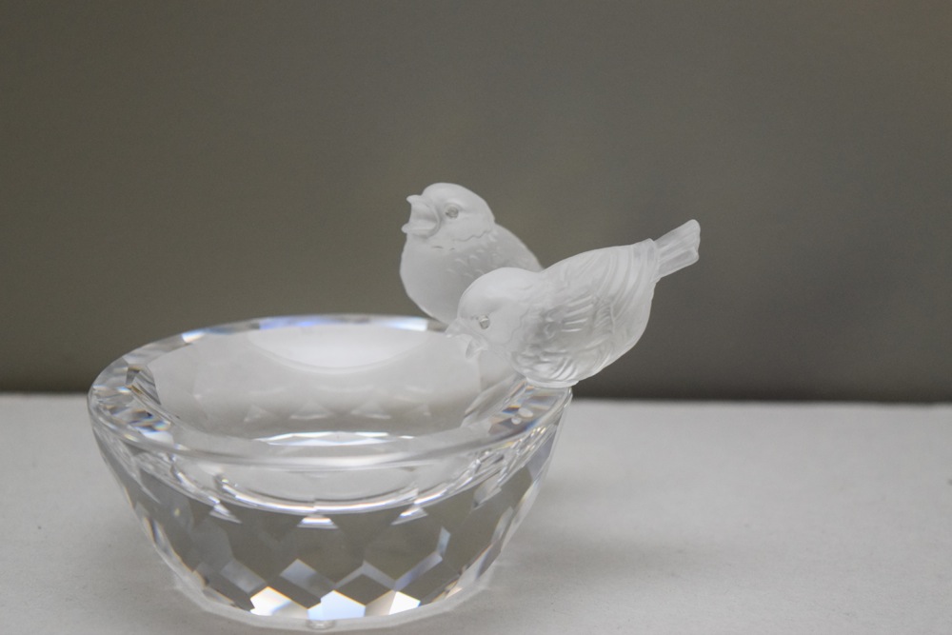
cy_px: 318
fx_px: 2182
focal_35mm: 82
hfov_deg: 24.6
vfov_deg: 16.6
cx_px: 476
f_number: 5.6
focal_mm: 55
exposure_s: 1/60
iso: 2500
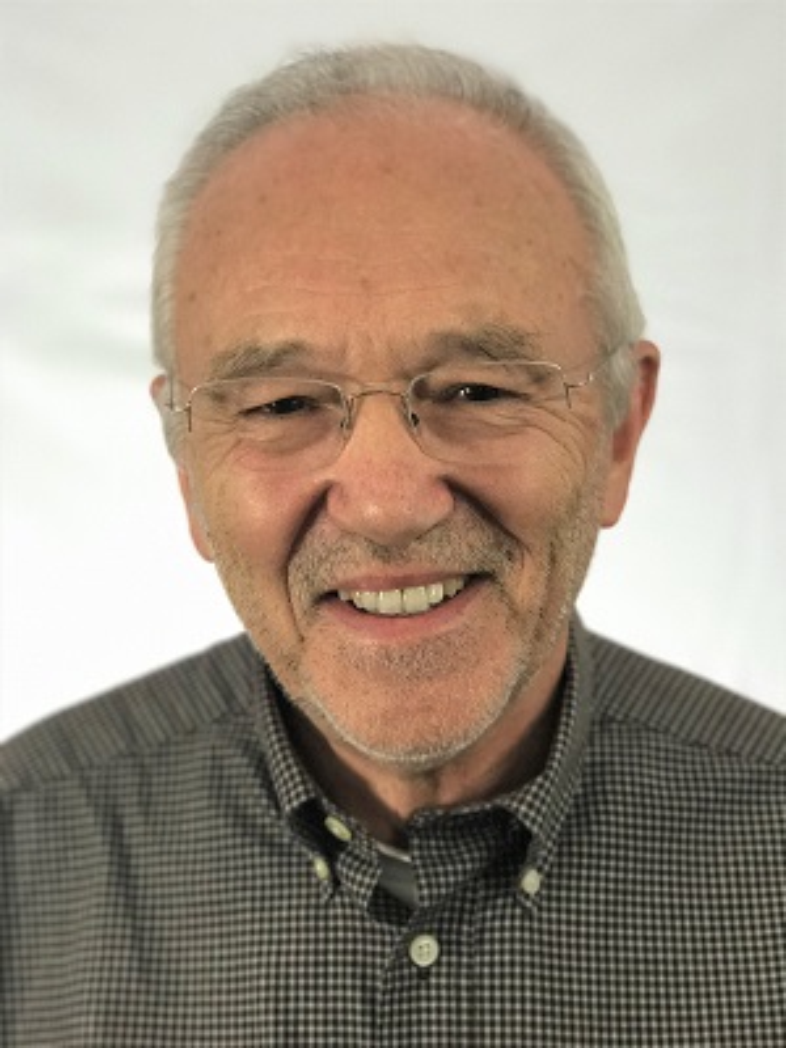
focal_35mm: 57
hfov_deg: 25.7
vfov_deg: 33.8
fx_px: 1726
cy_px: 524
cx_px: 393
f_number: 2.8
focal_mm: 6.6
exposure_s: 1/60
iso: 200
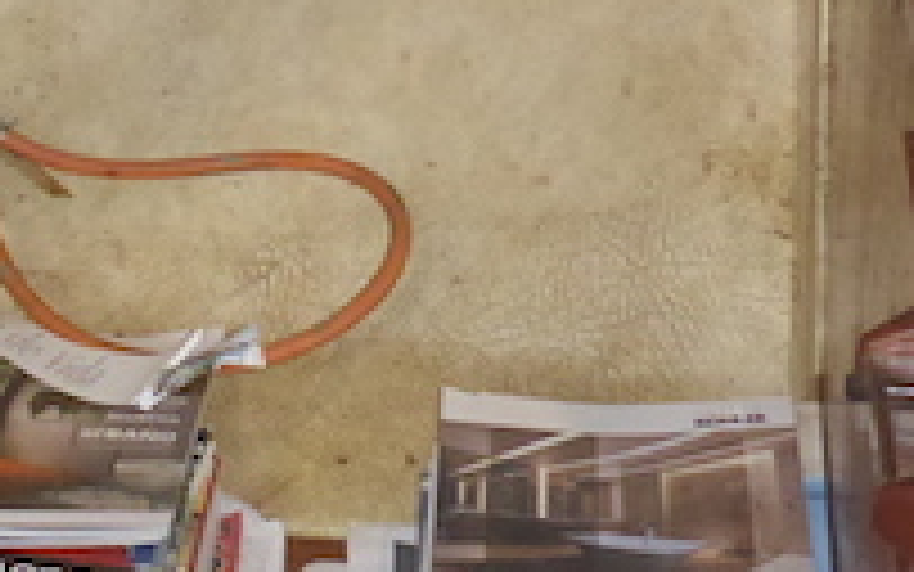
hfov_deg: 17.1
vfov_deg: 11.1
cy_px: 36
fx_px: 2915
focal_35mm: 117
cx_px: -162
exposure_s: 1/60
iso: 800
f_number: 3.3
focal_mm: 4.9
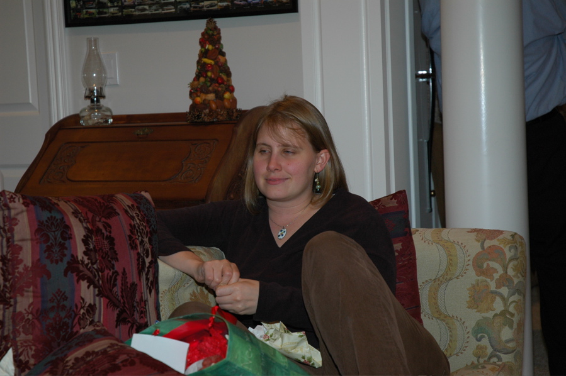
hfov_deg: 24.2
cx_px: 283
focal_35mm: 84
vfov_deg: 16.2
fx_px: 1320
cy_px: 188
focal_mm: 56
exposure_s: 1/60
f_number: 5
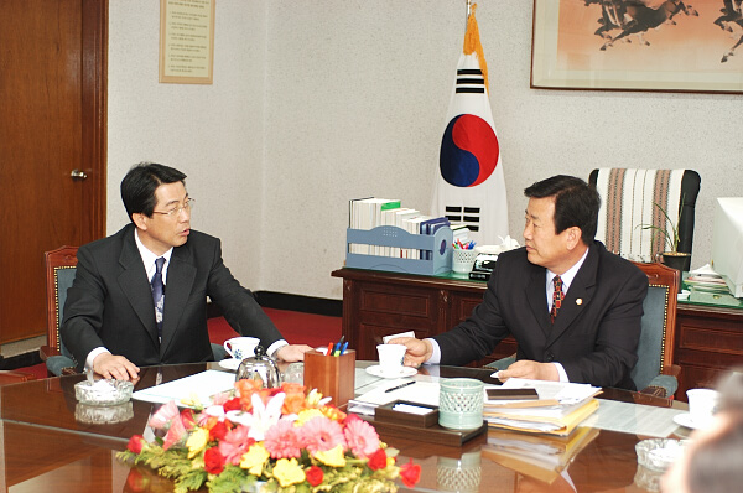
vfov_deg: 21.5
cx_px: 372
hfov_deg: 31.9
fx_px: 1298
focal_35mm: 63
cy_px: 246
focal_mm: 42
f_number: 2.8
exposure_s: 1/60
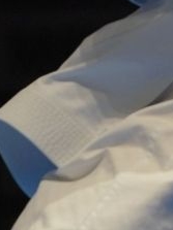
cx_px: 880
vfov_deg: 1.3
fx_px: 10358
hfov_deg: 1.0
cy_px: 74
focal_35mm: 1553
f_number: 2.8
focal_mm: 200
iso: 400
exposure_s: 1/500
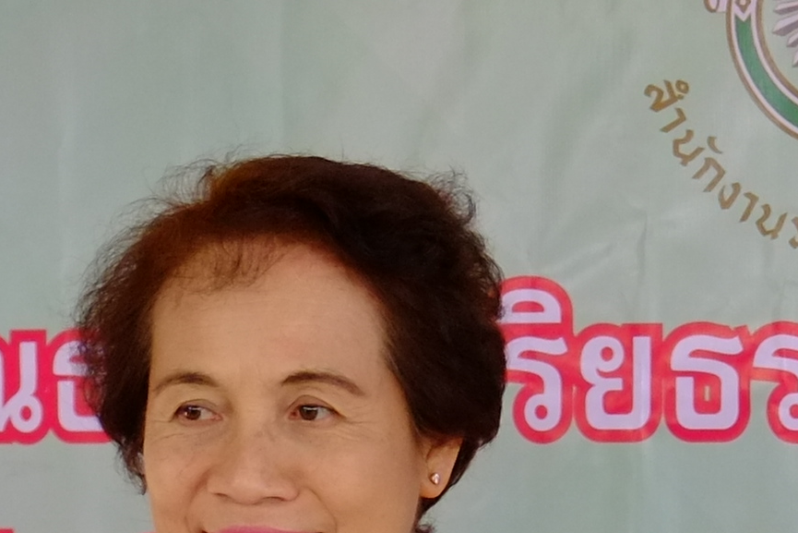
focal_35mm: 266
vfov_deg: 5.1
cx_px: 987
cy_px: 680
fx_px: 5897
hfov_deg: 7.7
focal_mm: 31.5
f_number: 4
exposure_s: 1/250
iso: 800
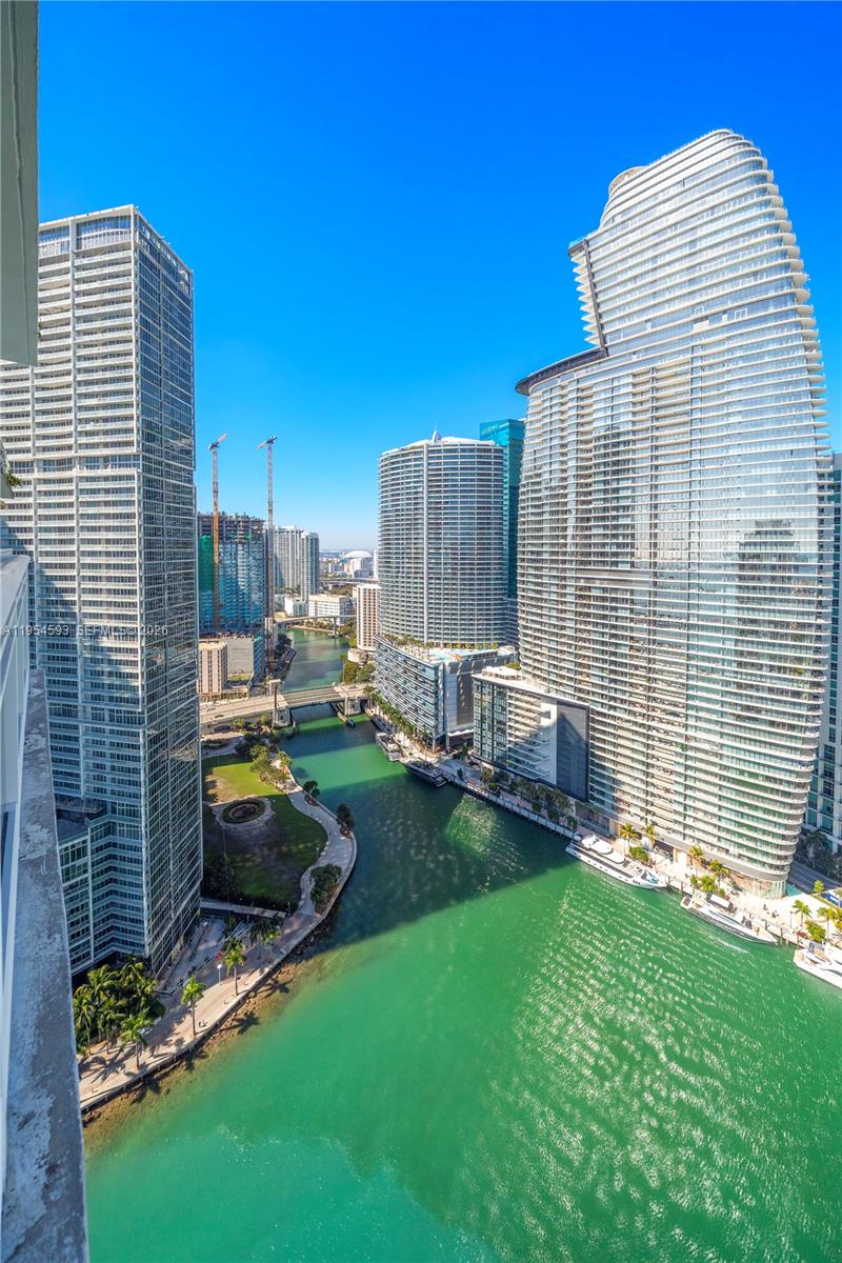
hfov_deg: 90.0
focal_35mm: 12
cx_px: 421
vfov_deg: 112.6
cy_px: 632
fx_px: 421
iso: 320
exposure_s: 1/1000
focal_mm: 12
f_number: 8
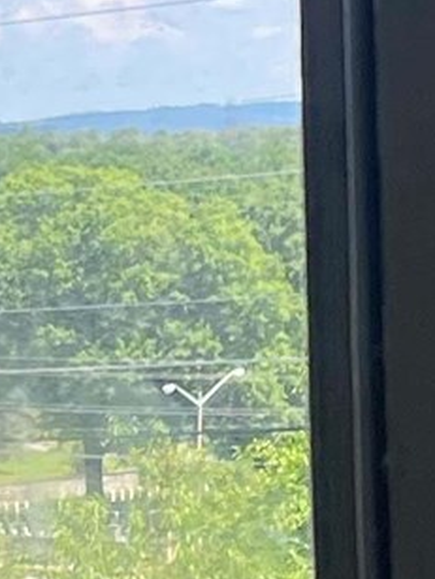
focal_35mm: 187
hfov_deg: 7.8
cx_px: -186
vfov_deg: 10.6
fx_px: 3133
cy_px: 205
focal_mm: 5.1
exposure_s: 1/1323
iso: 32
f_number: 1.6
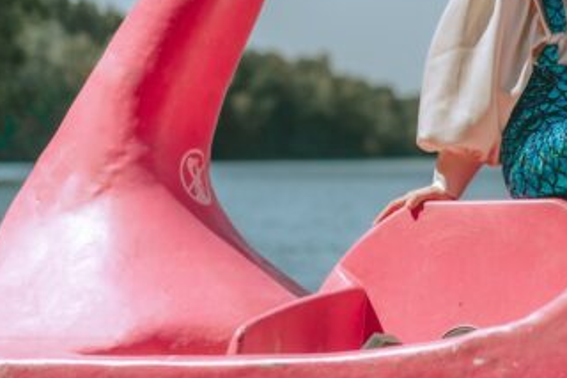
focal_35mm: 204
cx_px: 629
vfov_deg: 6.7
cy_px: -55
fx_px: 3211
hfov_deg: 10.0
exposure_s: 1/8000
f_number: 2.8
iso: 200
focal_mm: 85
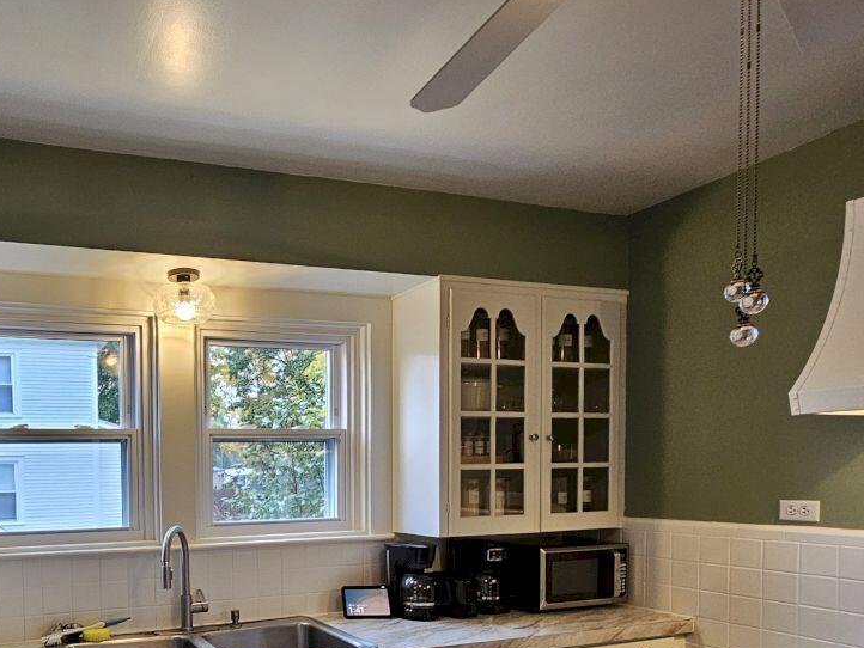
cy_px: 515
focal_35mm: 24
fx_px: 599
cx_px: 187
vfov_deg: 53.2
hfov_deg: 65.8
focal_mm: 2.2
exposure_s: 1/60
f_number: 2.2
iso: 250
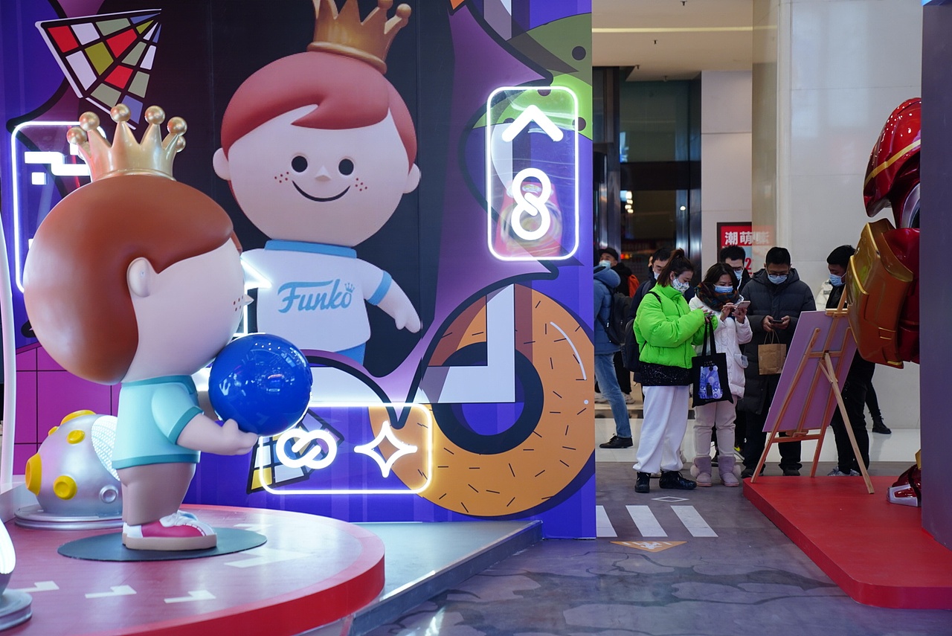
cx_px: 476
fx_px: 1852
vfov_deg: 19.5
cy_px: 318
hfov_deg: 28.8
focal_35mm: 70
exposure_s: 1/125
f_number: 2.8
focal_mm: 70
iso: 640
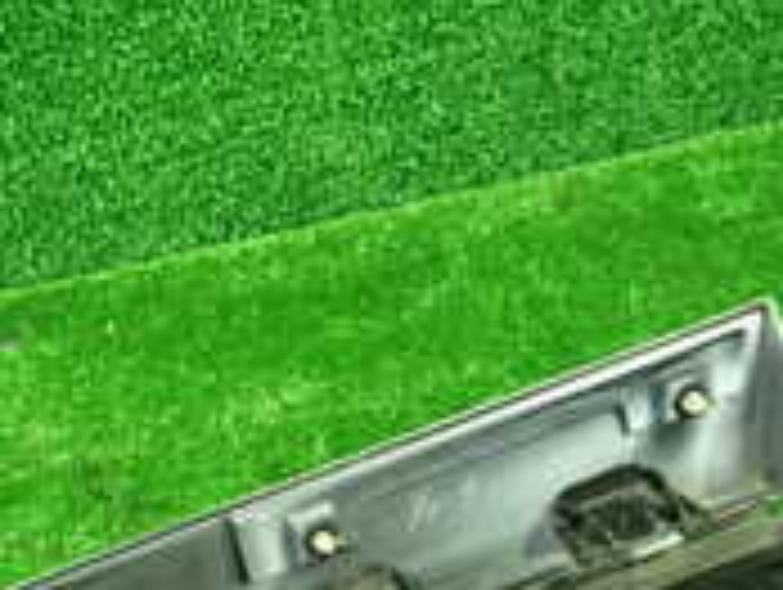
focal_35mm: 86
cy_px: 788
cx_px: -306
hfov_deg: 20.3
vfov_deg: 16.2
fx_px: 1948
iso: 500
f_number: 2
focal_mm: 4.5
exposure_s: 1/30
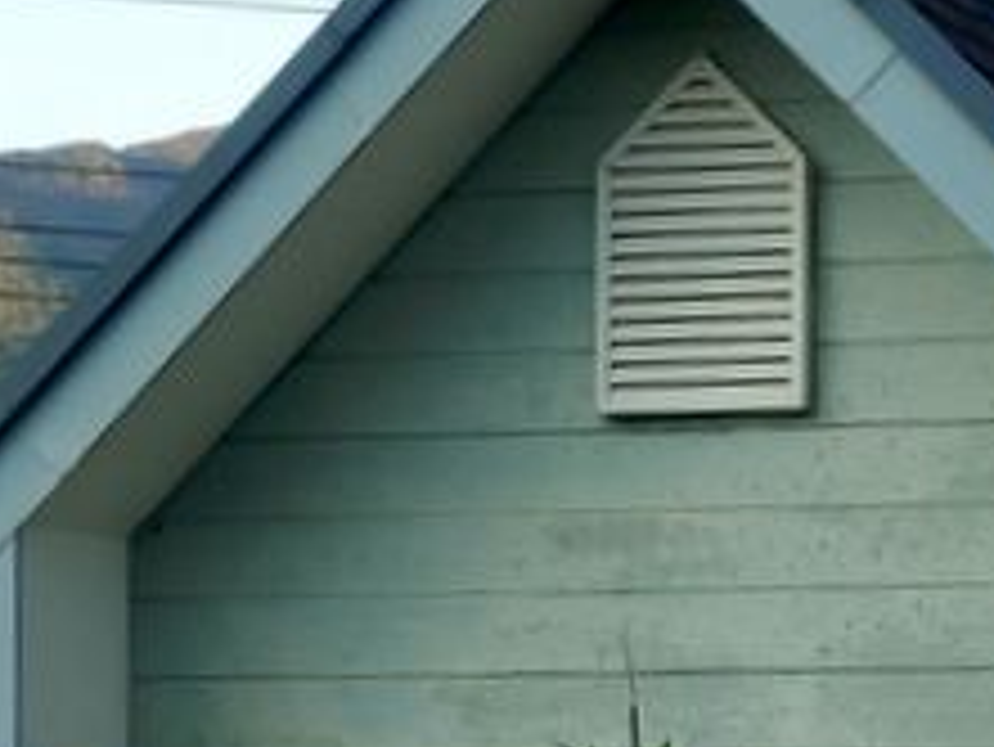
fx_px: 4367
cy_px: 727
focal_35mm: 152
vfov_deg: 9.7
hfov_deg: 12.5
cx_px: 1349
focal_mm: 7.4
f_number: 4
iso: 80
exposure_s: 1/125
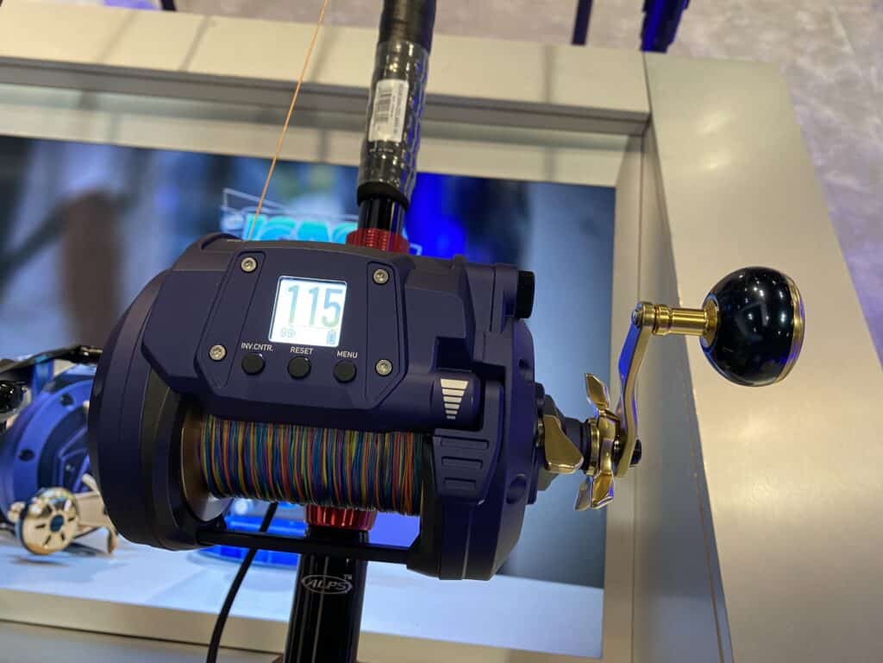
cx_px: 442
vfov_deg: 53.1
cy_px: 332
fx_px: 663
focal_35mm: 26
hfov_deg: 67.3
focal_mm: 4.25
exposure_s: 1/60
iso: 160
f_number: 1.8
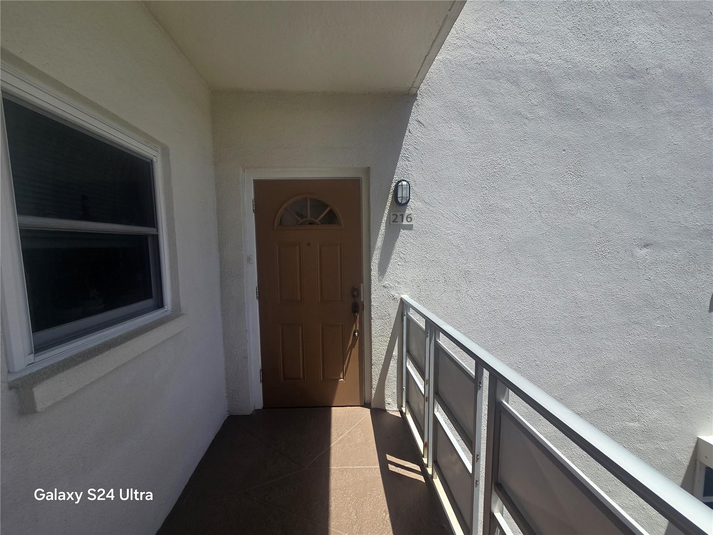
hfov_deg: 106.2
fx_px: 268
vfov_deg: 89.9
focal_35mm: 13
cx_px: 356
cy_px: 268
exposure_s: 1/1824
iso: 50
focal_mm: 2.2
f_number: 2.2
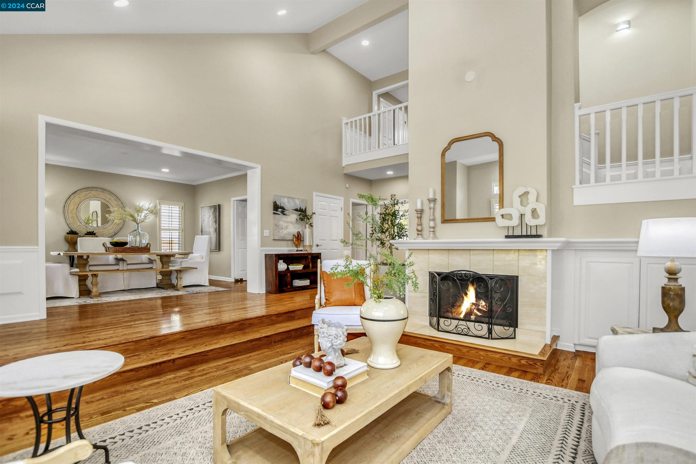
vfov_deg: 77.3
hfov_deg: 100.4
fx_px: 290
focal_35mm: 15
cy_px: 232
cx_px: 348
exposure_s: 1/60
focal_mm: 10
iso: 640
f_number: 4
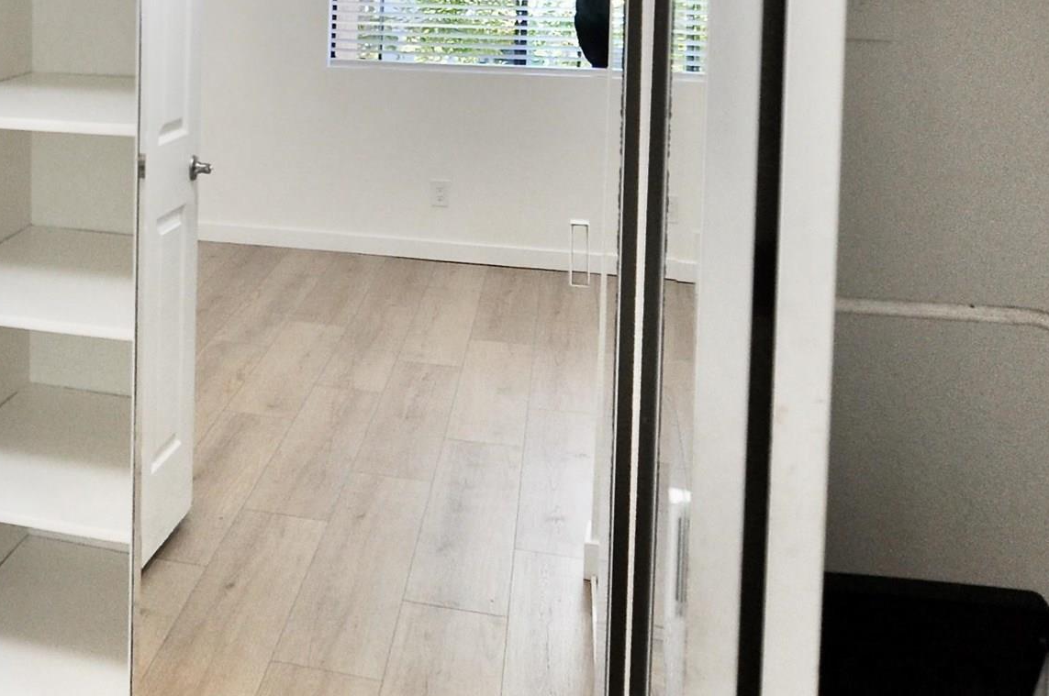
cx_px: -41
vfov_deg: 30.0
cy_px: 230
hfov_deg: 38.4
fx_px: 1290
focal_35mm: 44
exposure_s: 1/60
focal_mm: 11
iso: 400
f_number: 4
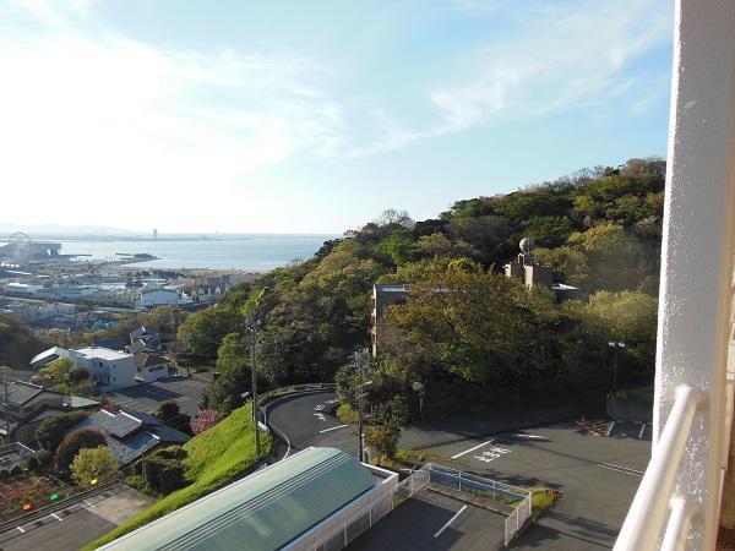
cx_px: 368
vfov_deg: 54.9
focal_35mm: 25
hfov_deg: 69.4
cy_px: 276
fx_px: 531
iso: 125
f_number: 3.5
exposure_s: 1/800
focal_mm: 4.5
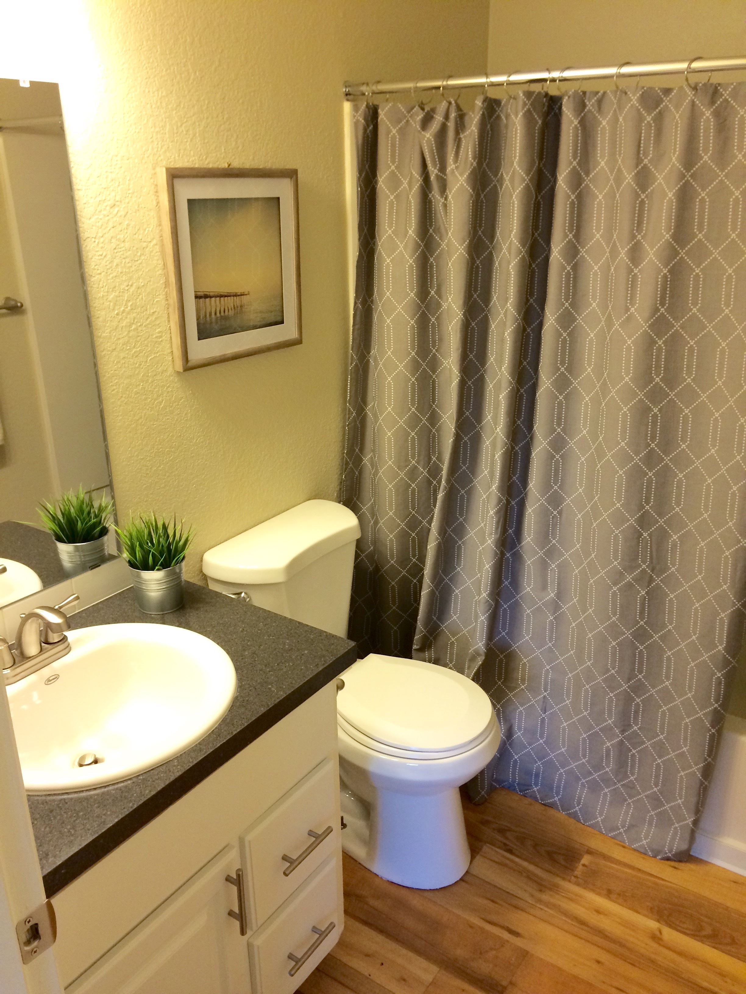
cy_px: 497
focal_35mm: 29
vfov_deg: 61.7
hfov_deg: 48.2
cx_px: 373
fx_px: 833
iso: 125
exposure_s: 1/30
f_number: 2.2
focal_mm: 4.15
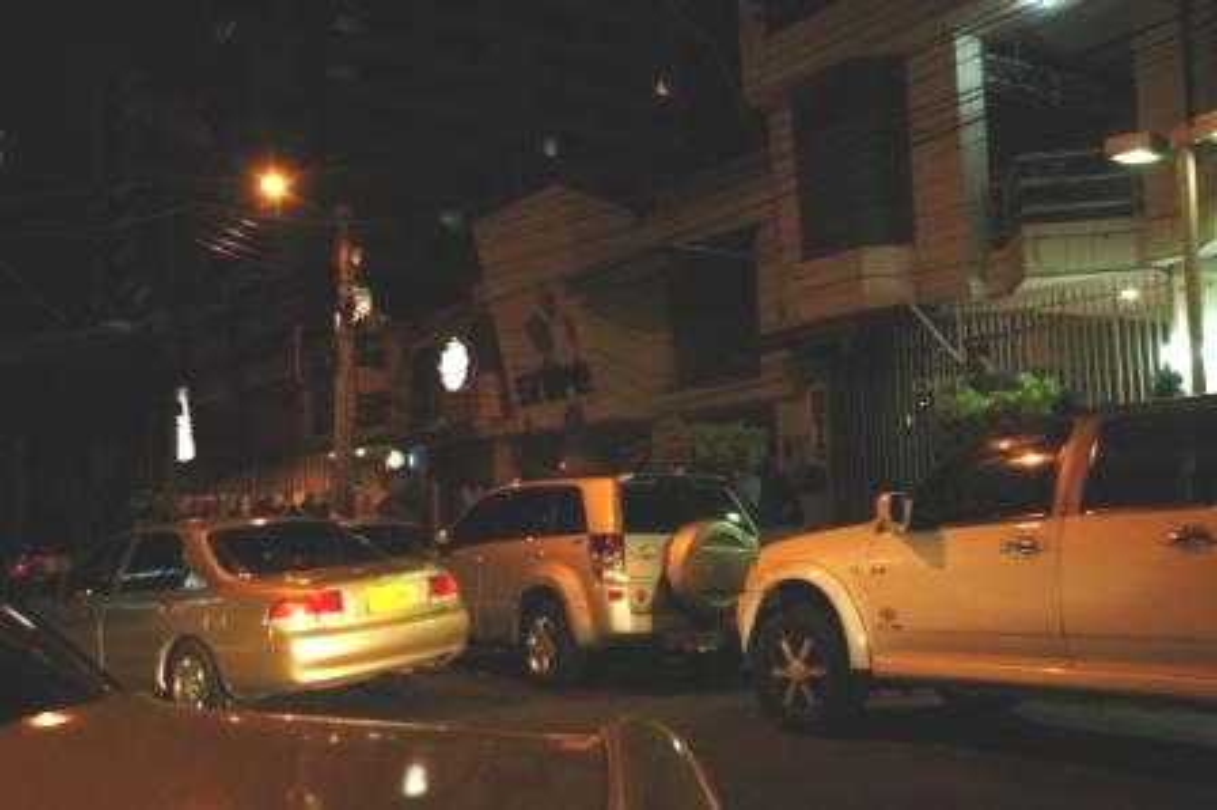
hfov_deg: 53.2
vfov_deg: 36.8
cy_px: 405
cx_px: 608
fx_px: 1216
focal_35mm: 36
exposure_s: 1/8
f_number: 5.6
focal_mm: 24
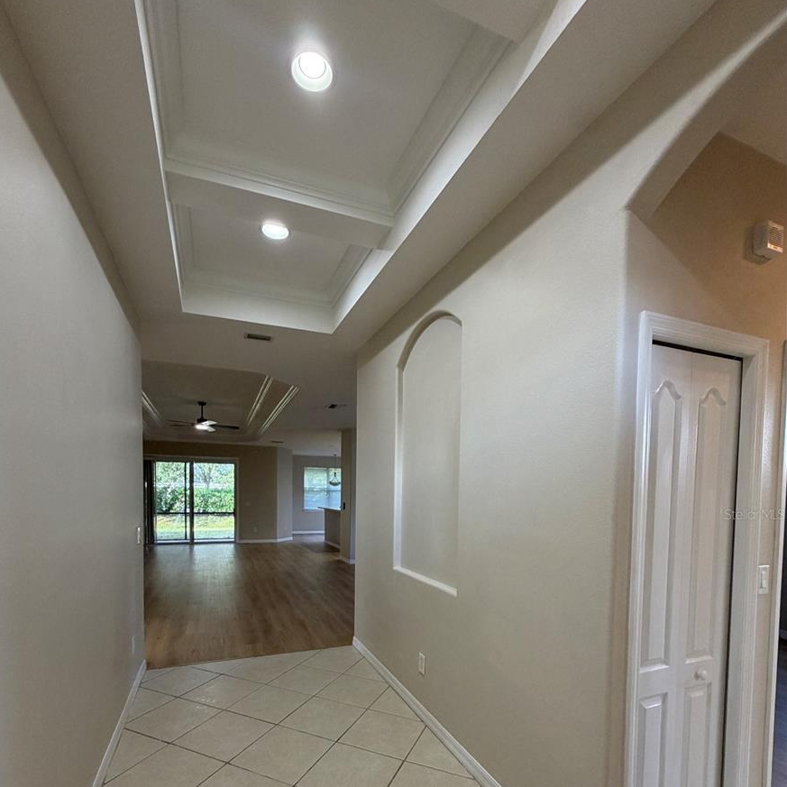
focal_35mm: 17
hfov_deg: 83.9
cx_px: 382
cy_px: 514
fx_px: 437
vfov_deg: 81.6
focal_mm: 2.22
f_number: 2.2
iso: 160
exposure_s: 1/60
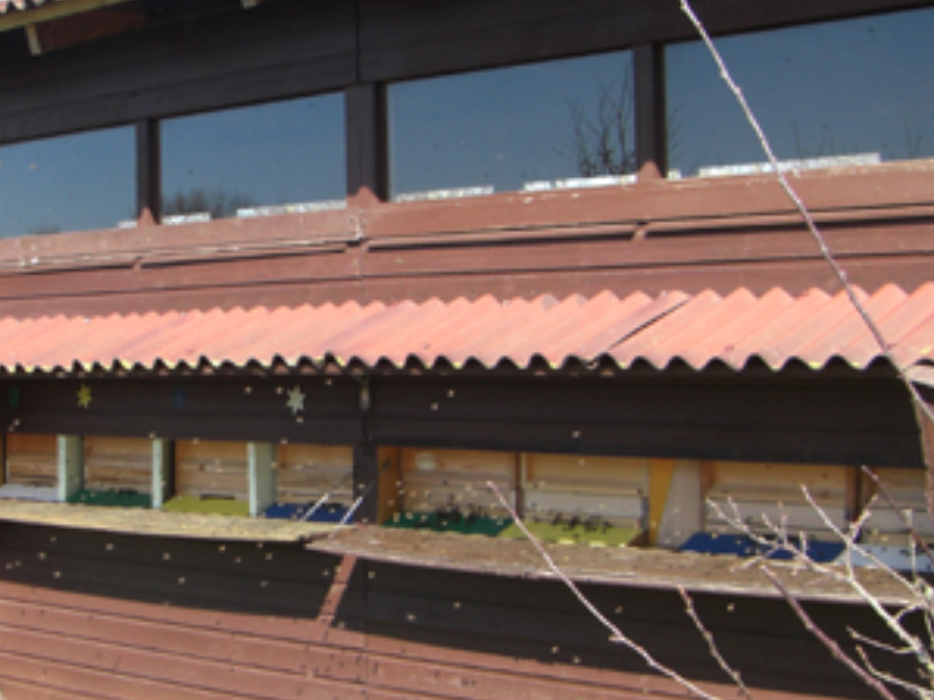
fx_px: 1942
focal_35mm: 72
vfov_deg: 20.4
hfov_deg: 26.7
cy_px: 402
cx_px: 242
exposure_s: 1/250
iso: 64
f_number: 3.4
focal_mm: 6.3
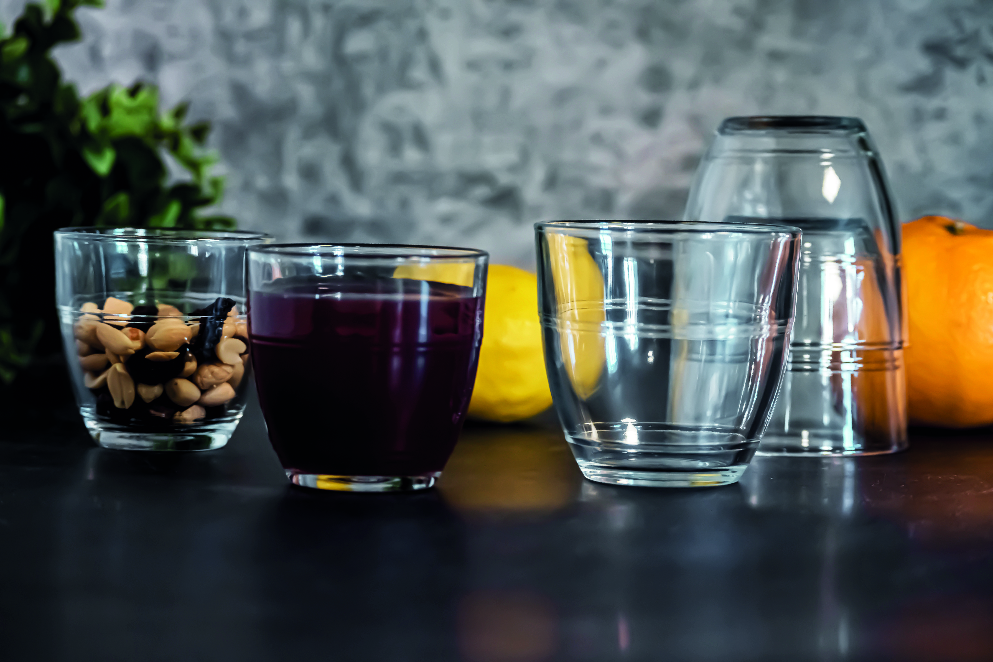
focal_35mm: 114
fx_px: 3144
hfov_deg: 17.9
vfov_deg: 12.0
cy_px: 331
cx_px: 496
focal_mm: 76
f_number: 4.8
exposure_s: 1/125
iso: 2200
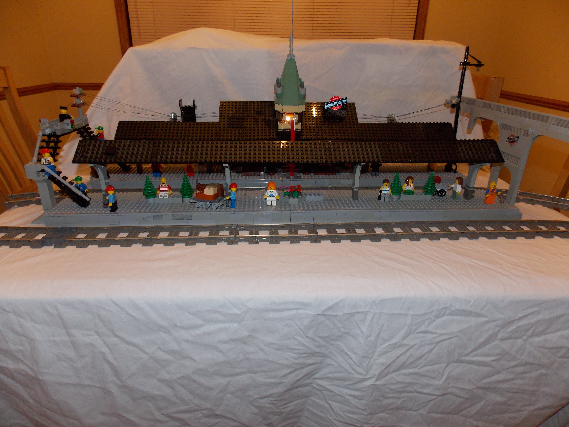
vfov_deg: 58.9
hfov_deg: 73.9
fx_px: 378
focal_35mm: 23
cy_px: 214
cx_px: 284
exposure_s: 1/30
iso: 200
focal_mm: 4
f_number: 3.1
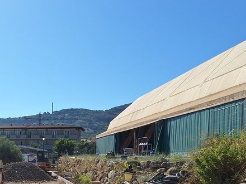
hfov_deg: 38.2
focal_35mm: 47
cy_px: 168
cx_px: 34
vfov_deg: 29.5
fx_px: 334
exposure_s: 1/5025
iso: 40
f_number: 1.8
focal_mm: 5.54
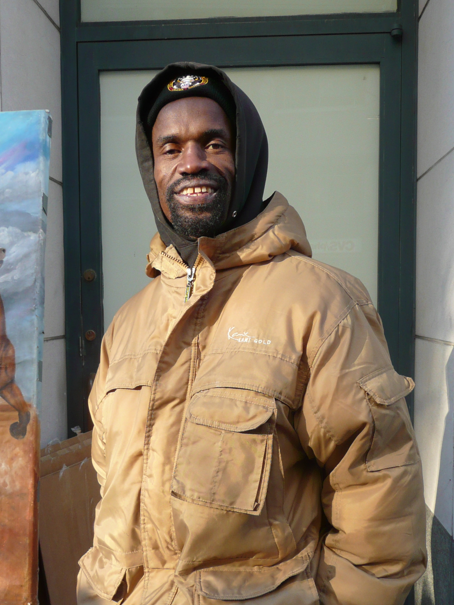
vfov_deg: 44.5
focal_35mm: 42
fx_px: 734
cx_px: 224
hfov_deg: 34.3
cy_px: 366
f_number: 3.3
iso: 100
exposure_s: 1/100
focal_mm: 4.6
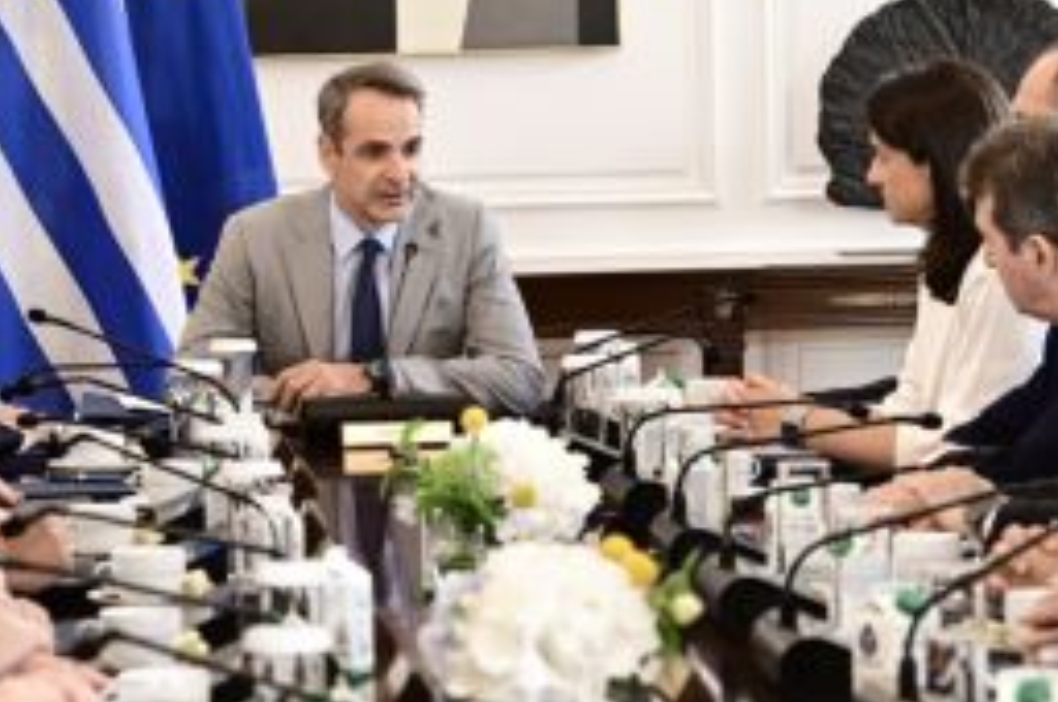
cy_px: 628
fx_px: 5136
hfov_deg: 11.7
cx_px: 351
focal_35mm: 175
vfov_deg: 7.8
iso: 800
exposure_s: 1/160
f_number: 4
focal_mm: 70
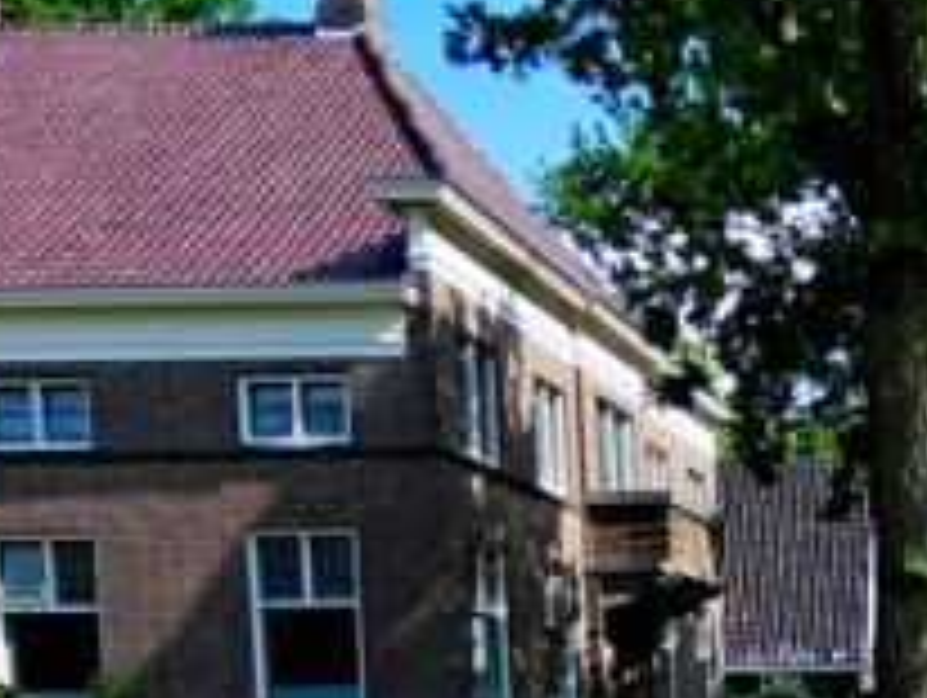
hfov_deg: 26.2
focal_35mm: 62
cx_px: 1228
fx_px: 1662
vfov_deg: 21.7
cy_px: 865
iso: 80
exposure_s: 1/1000
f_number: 2.8
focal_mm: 3.6
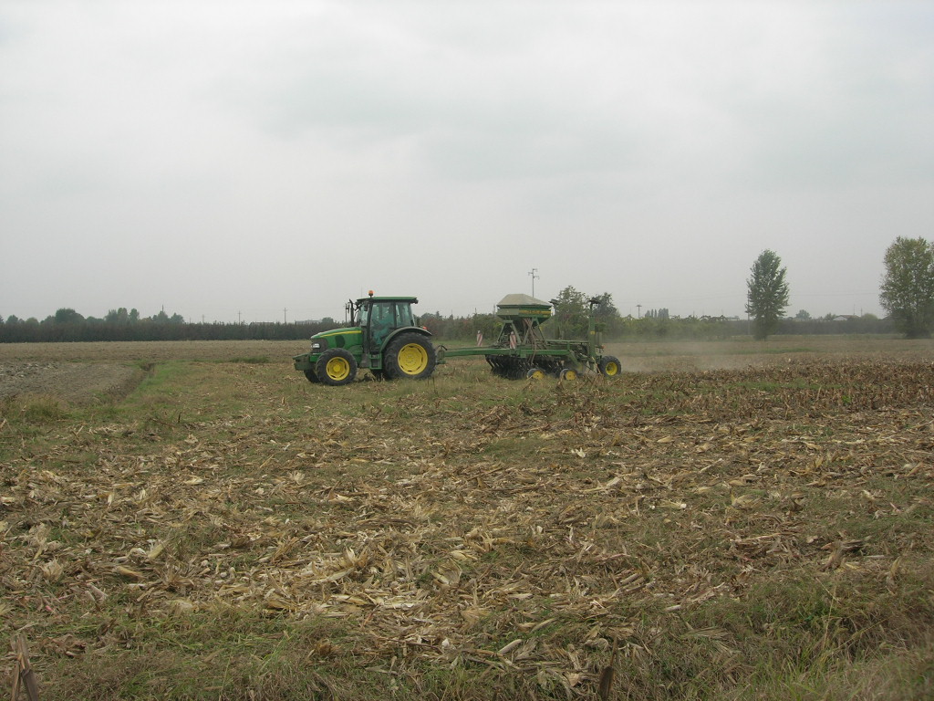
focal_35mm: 38
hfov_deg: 49.0
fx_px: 1025
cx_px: 467
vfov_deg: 37.7
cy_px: 350
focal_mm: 7.8
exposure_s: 1/170
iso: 64
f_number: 4.8
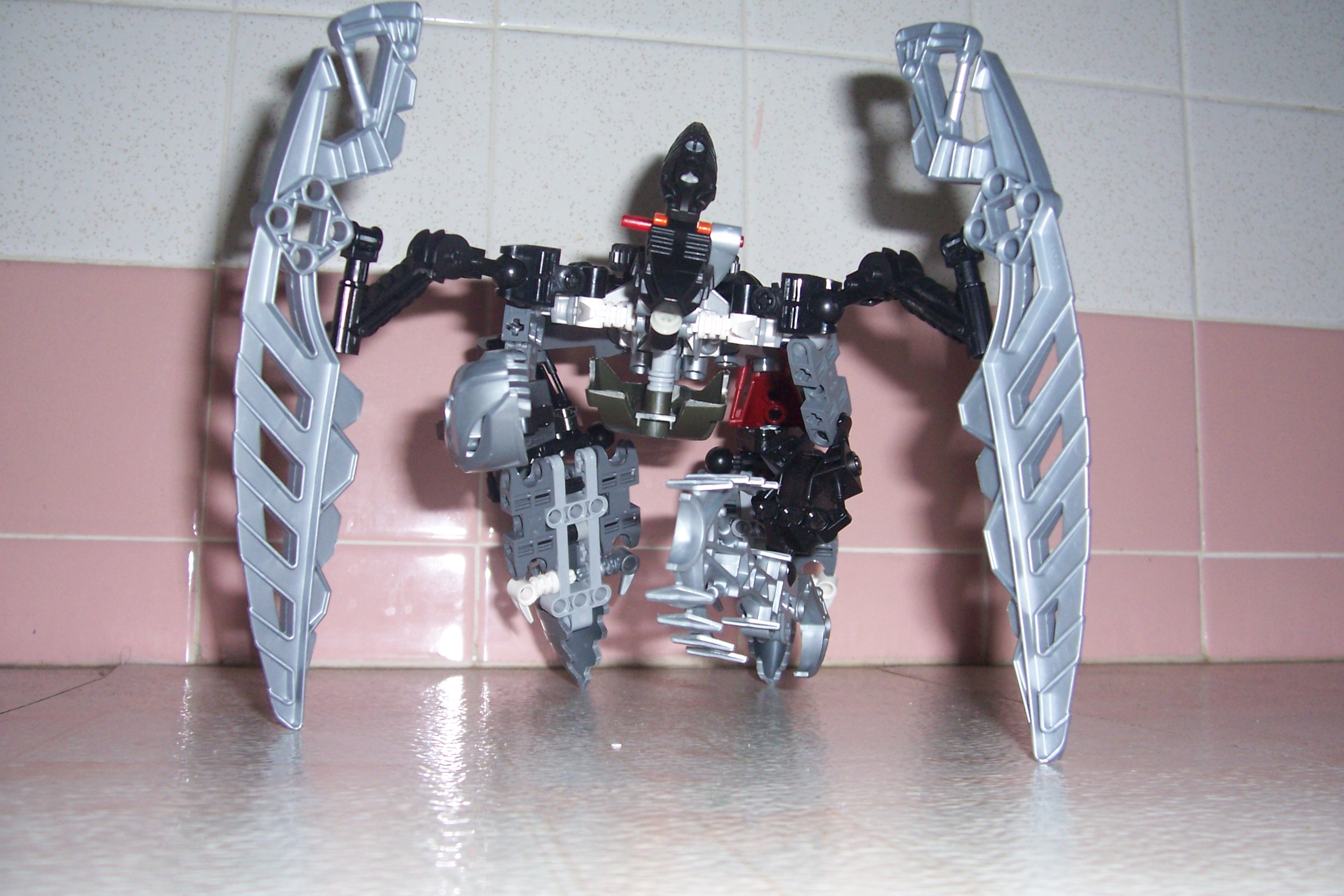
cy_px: 448
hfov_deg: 55.8
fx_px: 1269
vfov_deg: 38.9
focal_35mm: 34
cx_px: 672
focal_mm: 5.6
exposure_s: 1/60
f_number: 2.7
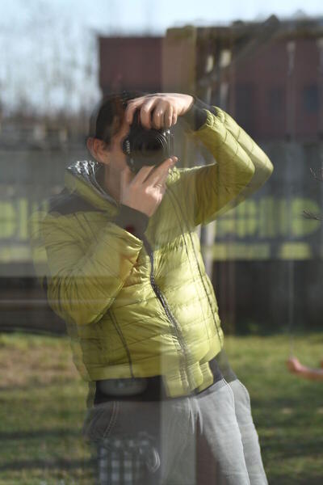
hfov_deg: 10.2
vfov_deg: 15.2
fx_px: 1817
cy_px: 242
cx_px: 162
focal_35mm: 135
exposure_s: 1/125
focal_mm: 90
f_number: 3.2
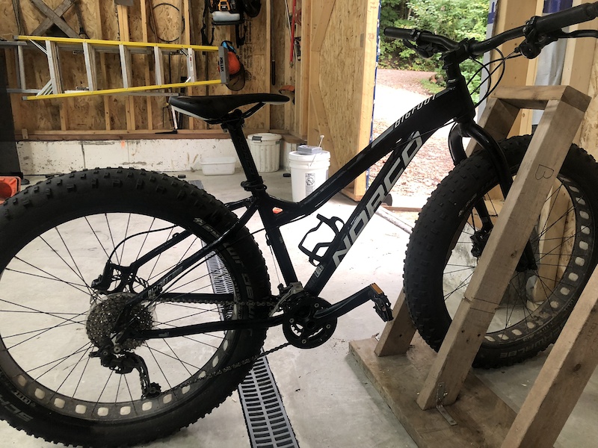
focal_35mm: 28
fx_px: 484
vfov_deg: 49.7
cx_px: 299
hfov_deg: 63.4
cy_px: 224
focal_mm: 3.99
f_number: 1.8
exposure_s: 1/24
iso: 40
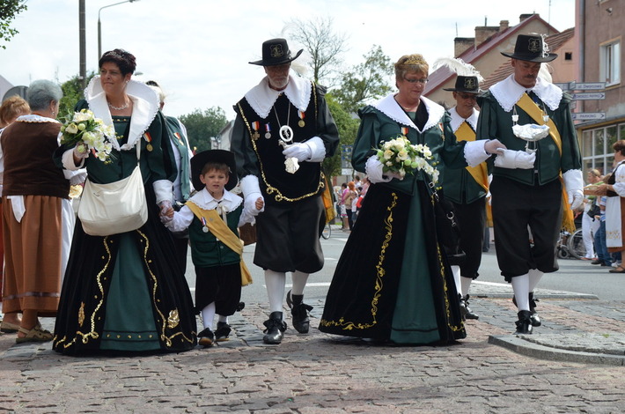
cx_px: 312
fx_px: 1507
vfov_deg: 15.6
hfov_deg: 23.4
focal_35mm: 87
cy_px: 207
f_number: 6.3
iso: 1000
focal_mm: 58
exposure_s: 1/2500
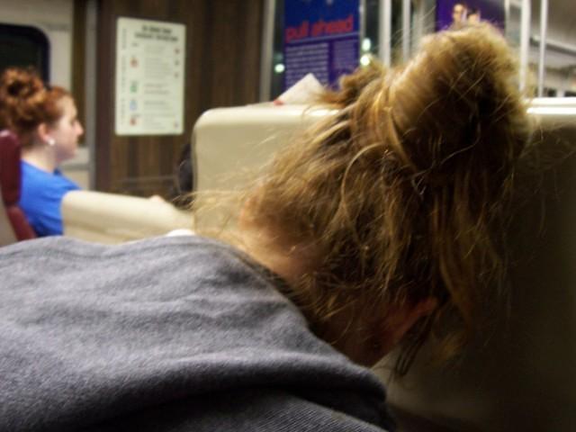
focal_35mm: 37
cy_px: 216
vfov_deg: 38.7
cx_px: 288
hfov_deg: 50.1
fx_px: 616
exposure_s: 1/8
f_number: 2.8
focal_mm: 5.6
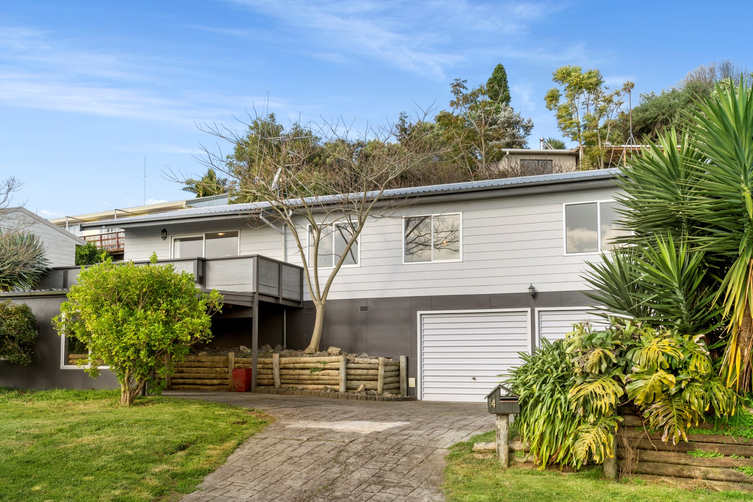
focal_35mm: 37
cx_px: 376
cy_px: 251
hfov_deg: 51.9
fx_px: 774
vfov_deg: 35.9
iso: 800
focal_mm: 37
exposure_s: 1/125
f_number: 13
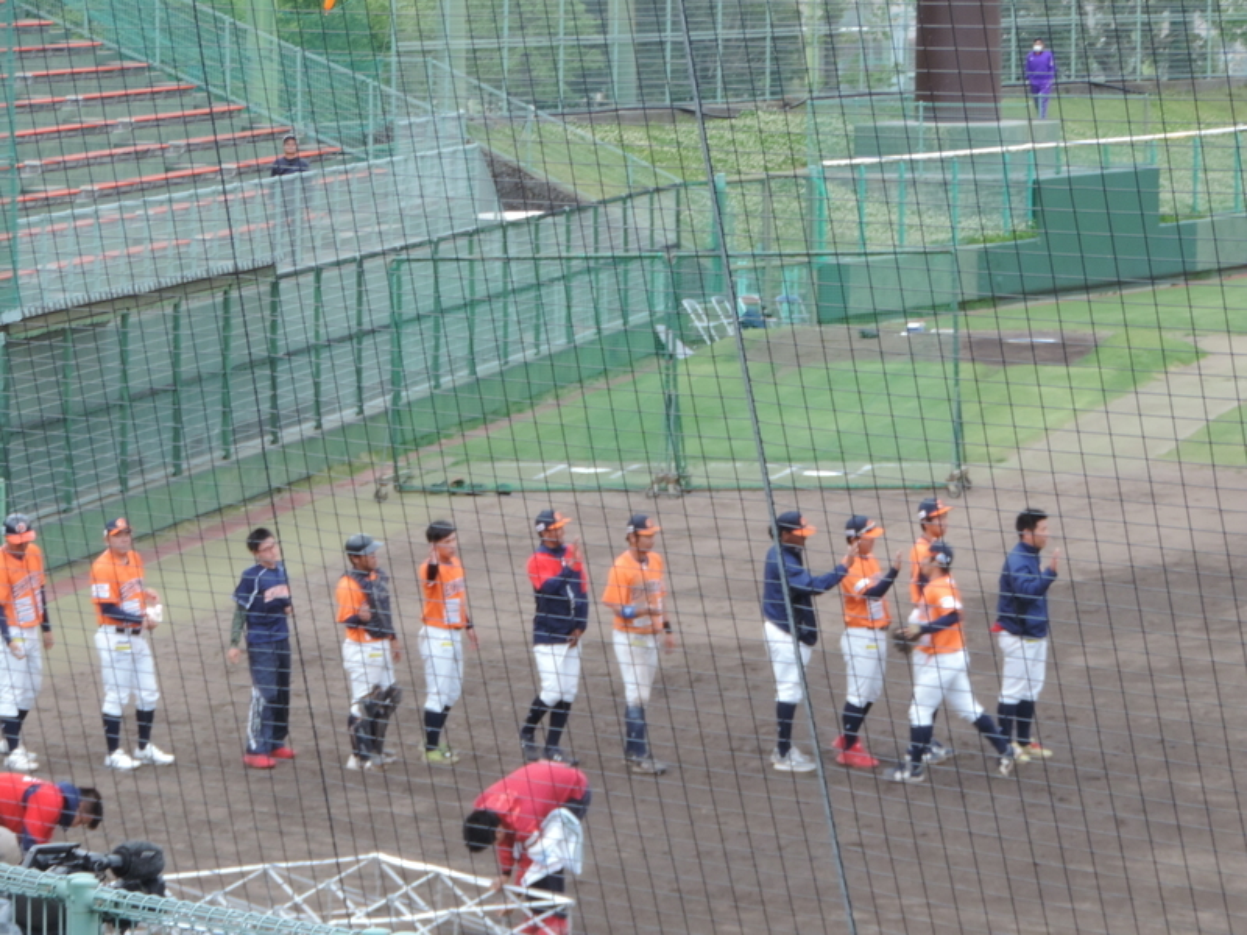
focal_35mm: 170
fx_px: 6124
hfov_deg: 11.6
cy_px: 468
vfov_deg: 8.7
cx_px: 624
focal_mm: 30.3
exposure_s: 1/125
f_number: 4.5
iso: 280
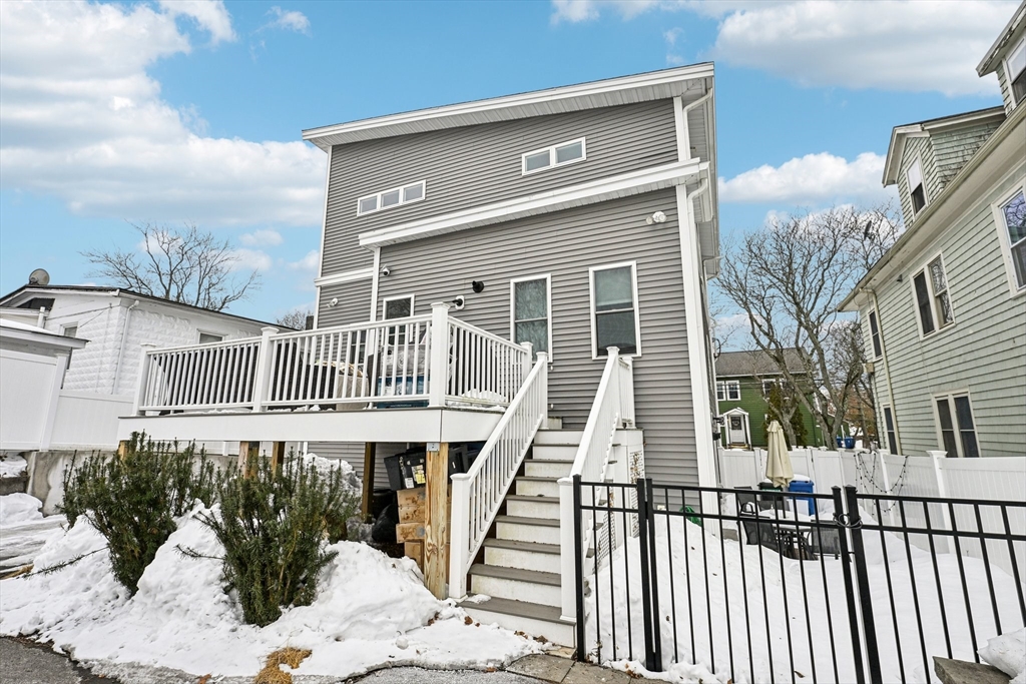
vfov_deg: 73.8
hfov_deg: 96.7
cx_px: 513
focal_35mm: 16
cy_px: 342
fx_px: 456
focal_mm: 16
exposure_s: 1/800
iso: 400
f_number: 8
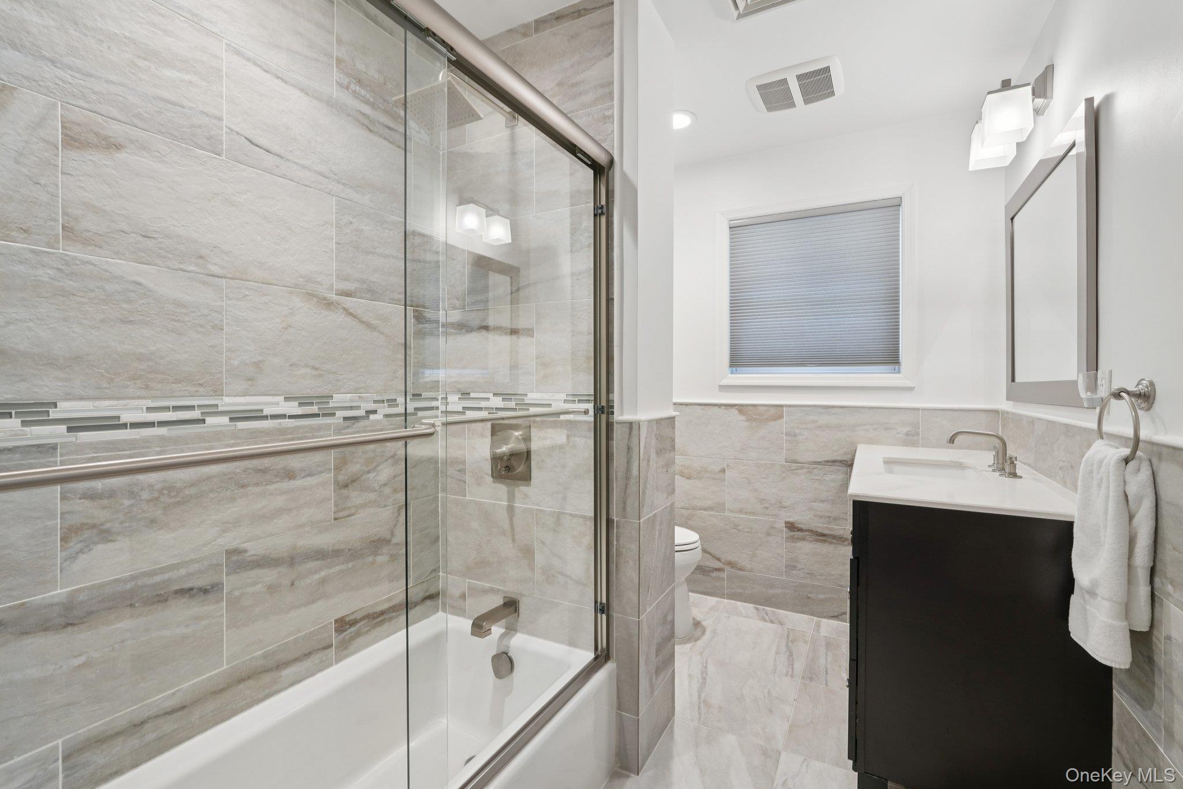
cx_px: 592
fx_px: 526
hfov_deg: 96.7
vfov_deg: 73.7
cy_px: 394
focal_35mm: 16
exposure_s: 1/6
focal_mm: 16
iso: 400
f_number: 8
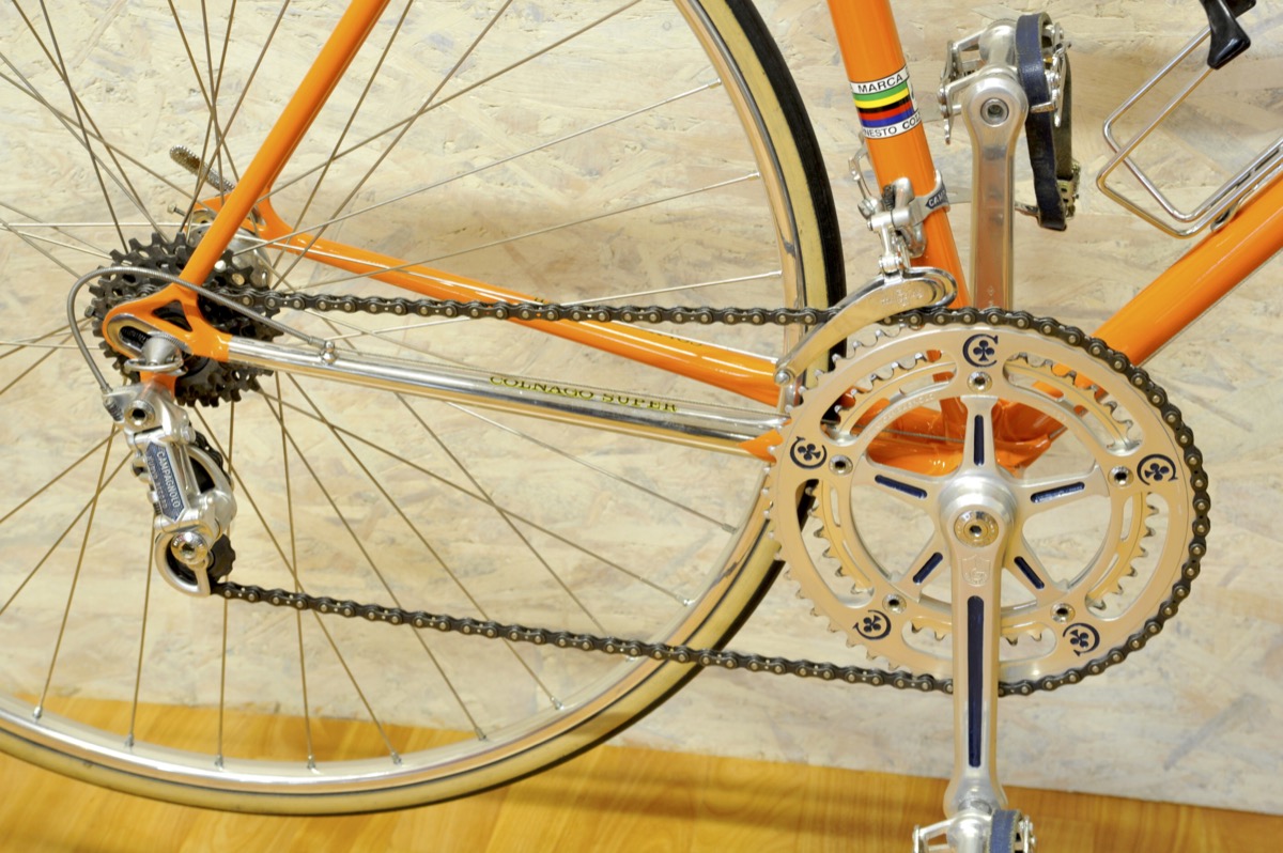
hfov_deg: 24.8
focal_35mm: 82
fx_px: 2920
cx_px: 642
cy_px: 426
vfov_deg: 16.6
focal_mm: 82
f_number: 13
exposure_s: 1/1.3
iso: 1250
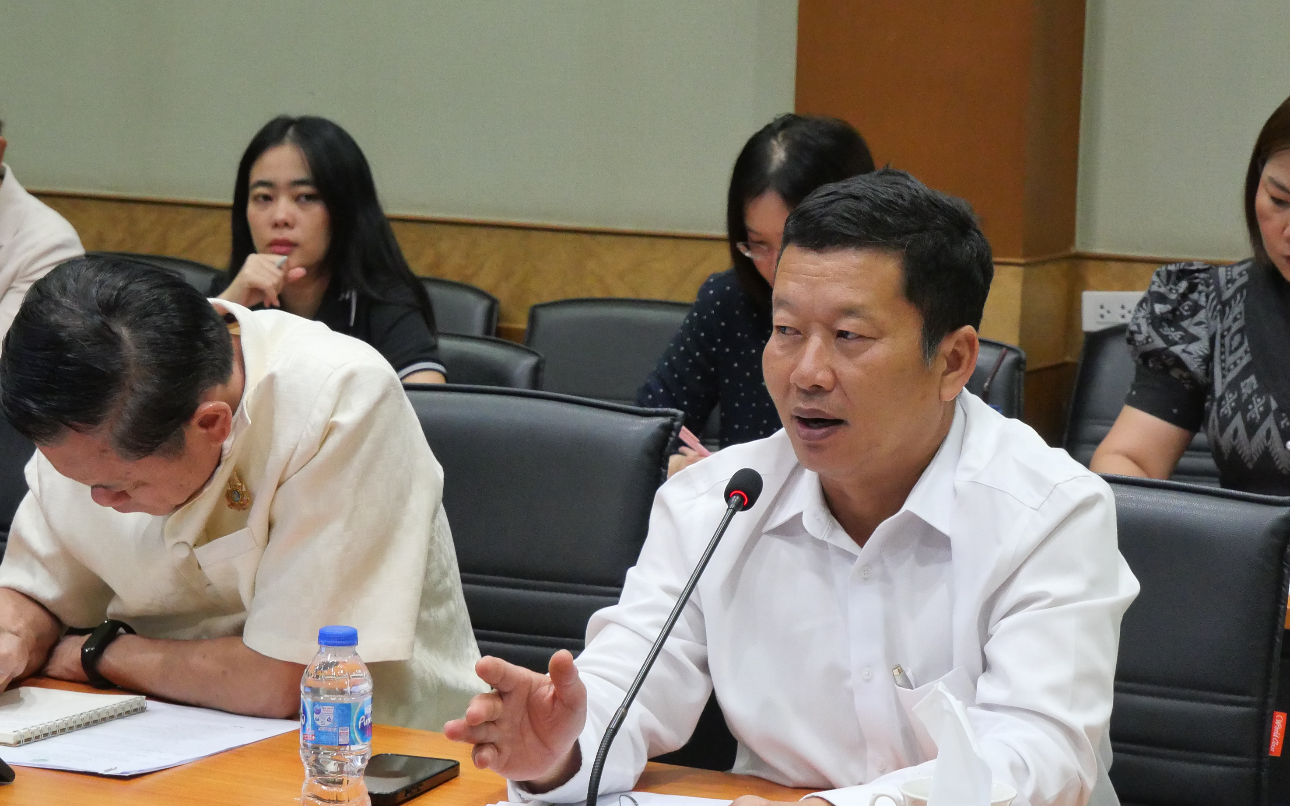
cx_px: 722
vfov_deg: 12.6
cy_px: 503
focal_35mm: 104
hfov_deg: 20.0
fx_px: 3657
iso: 3200
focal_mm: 39
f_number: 5.4
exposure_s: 1/100
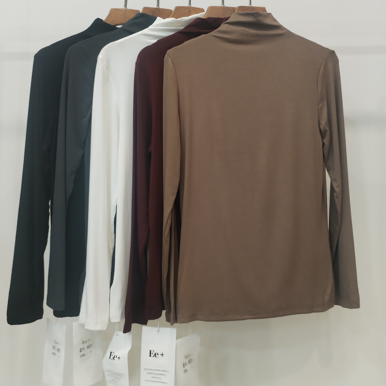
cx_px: 189
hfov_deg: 47.2
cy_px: 158
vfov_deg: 47.0
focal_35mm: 35
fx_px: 442
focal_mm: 4.75
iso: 375
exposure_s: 1/50
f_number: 1.8
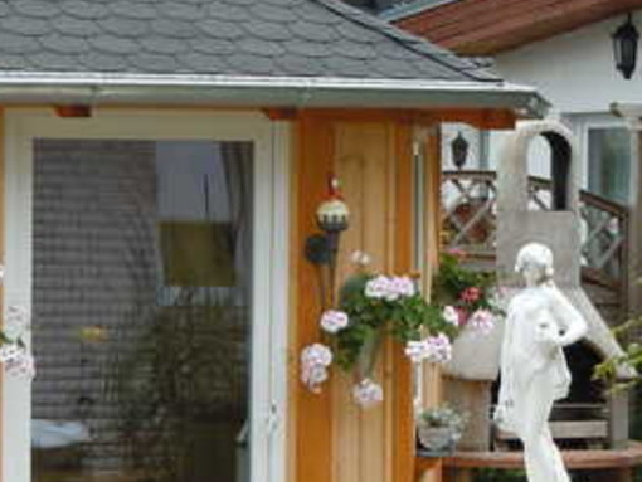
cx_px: 118
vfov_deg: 9.3
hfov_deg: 12.3
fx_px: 2969
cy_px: 287
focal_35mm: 160
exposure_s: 1/160
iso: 100
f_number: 4.1
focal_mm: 12.2
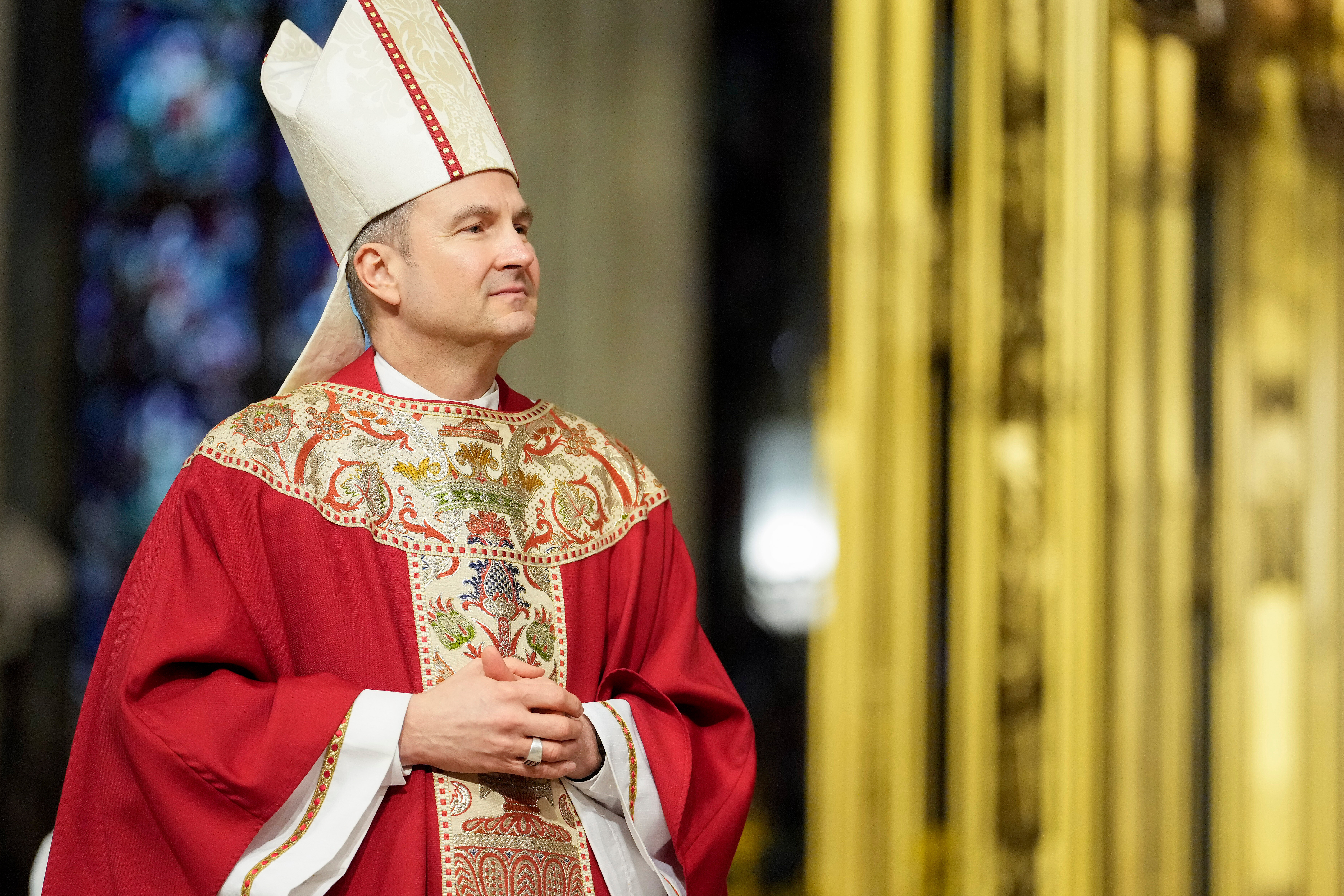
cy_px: 467
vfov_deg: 5.9
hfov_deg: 8.9
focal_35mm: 232
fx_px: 8661
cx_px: 609
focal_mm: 191
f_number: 2.8
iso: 5000
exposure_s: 1/800
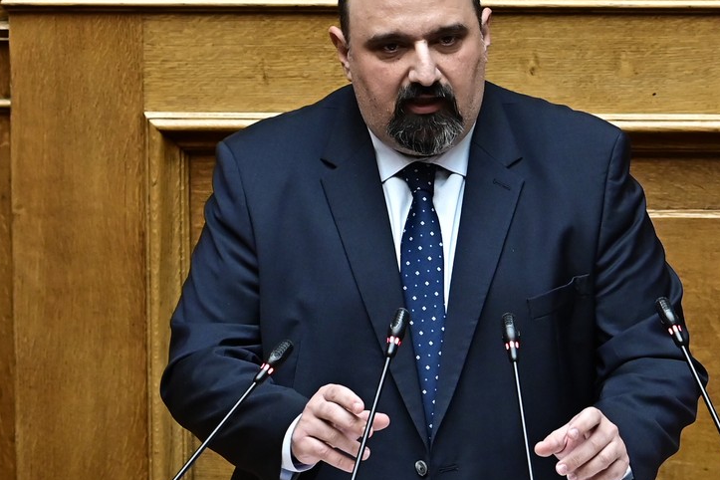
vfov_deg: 2.8
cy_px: 285
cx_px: 486
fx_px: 9959
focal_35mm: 498
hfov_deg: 4.1
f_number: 4
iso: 1600
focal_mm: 200
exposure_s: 1/400
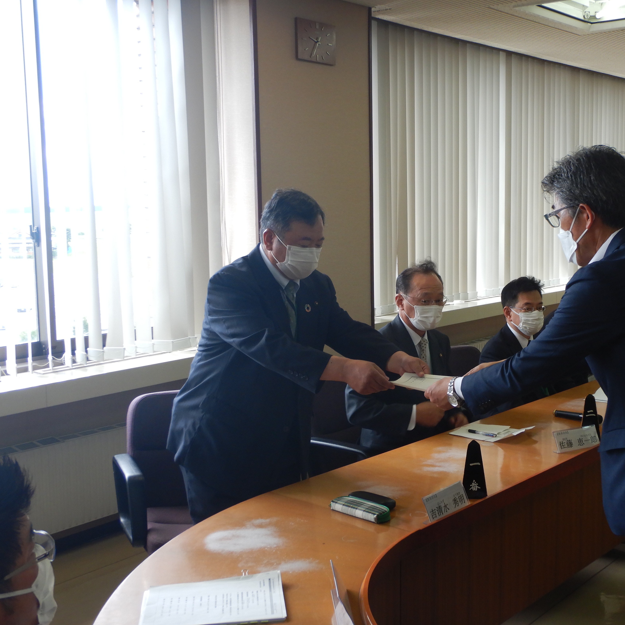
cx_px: 411
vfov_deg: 38.3
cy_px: 311
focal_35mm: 44
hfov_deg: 38.0
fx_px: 899
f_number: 4.2
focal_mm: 6.6
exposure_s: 1/50
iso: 125
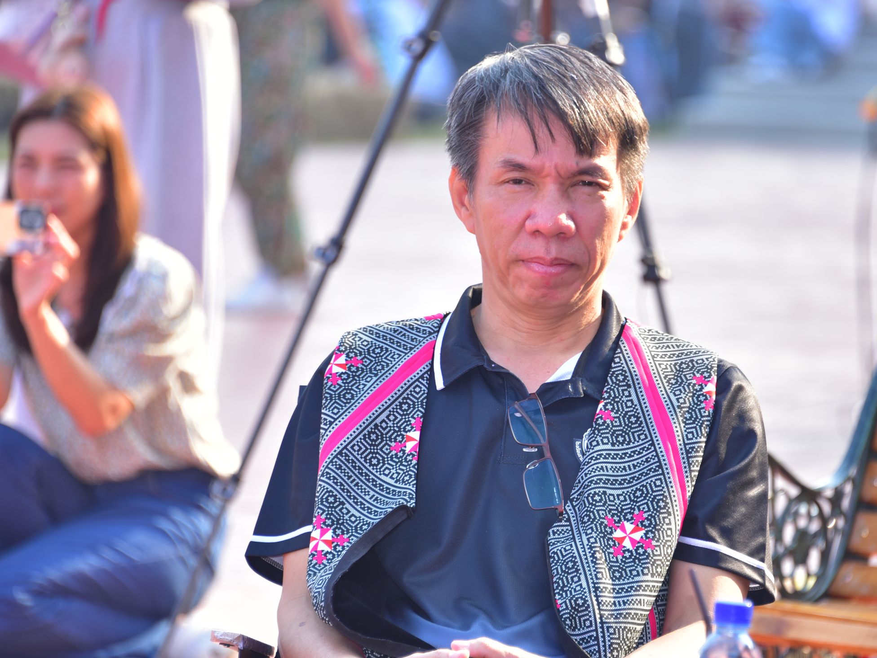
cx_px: 511
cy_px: 364
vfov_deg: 4.8
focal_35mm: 308
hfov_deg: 6.4
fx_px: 7803
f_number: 6.3
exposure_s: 1/200
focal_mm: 250
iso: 320
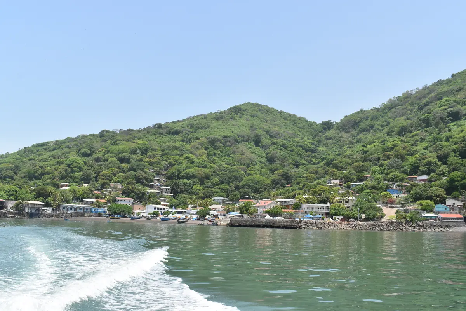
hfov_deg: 53.1
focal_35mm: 36
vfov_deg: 36.9
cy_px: 156
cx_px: 233
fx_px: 466
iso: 200
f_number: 9.5
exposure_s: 1/350
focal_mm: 24
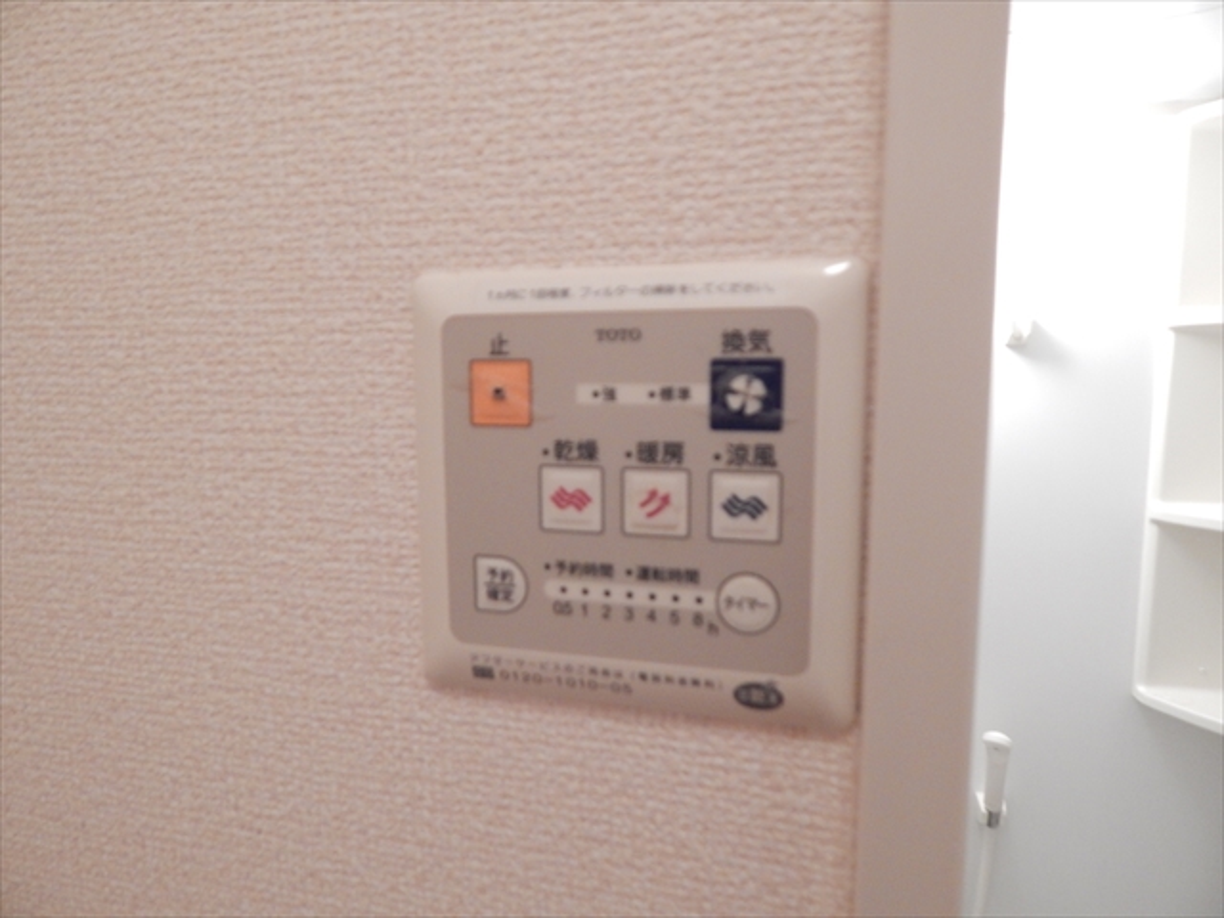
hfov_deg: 73.9
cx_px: 612
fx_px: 813
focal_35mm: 23
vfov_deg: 58.9
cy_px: 459
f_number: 3
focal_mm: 4
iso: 400
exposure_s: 1/15
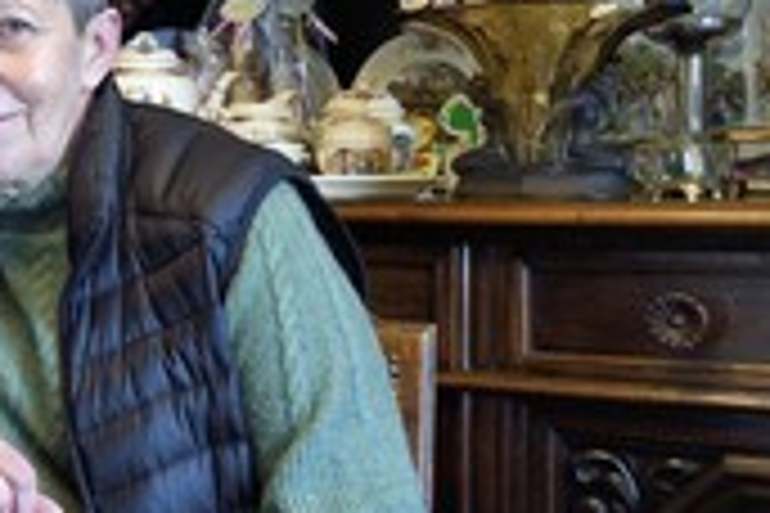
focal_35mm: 74
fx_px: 1583
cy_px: 158
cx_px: -151
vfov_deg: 18.4
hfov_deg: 24.7
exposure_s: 1/8
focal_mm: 30
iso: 1000
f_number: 10
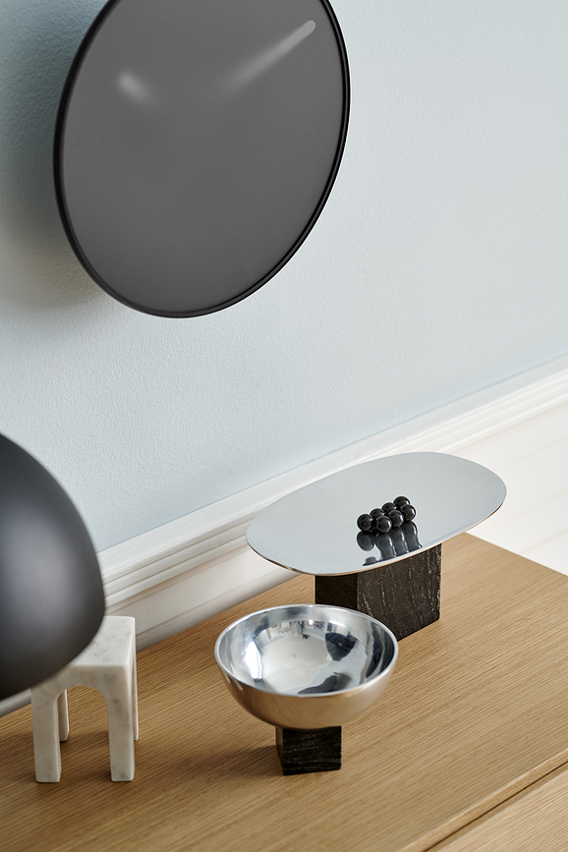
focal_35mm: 85
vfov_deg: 23.9
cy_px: 426
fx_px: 2012
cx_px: 284
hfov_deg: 16.1
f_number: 4
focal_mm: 85
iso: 100
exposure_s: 2
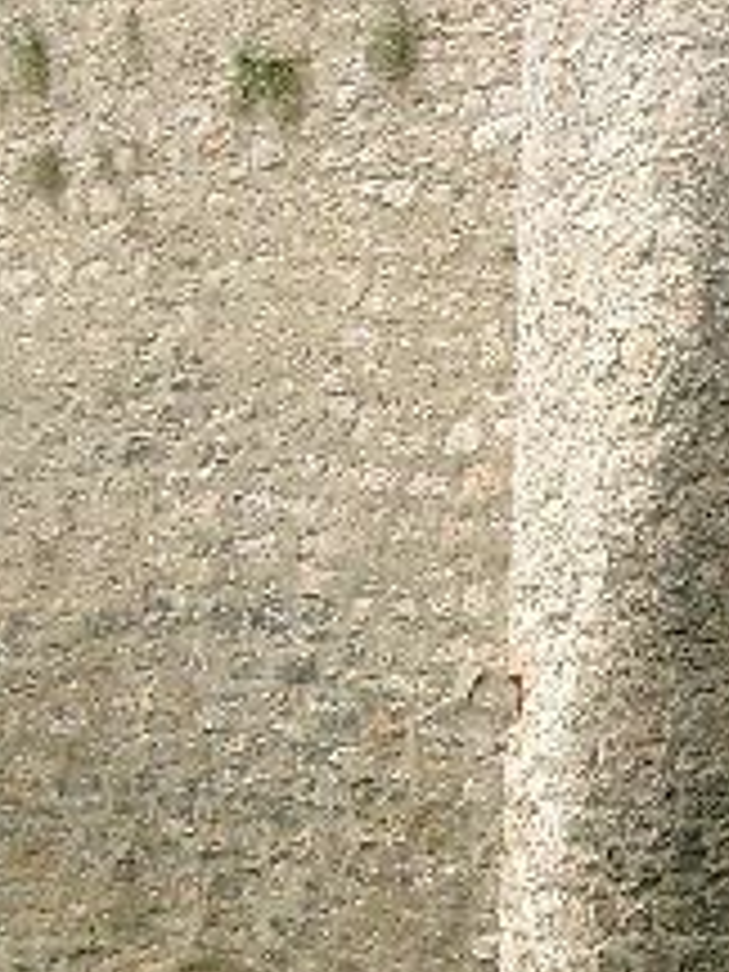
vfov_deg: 15.6
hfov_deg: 11.1
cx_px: 1215
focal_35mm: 126
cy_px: 396
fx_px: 3538
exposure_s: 1/102
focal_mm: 7.13
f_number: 4
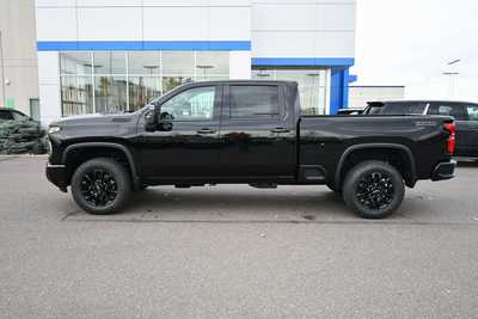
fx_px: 398
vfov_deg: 43.6
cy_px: 160
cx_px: 239
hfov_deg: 61.9
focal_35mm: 30
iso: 640
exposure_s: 1/250
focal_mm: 20
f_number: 5.6
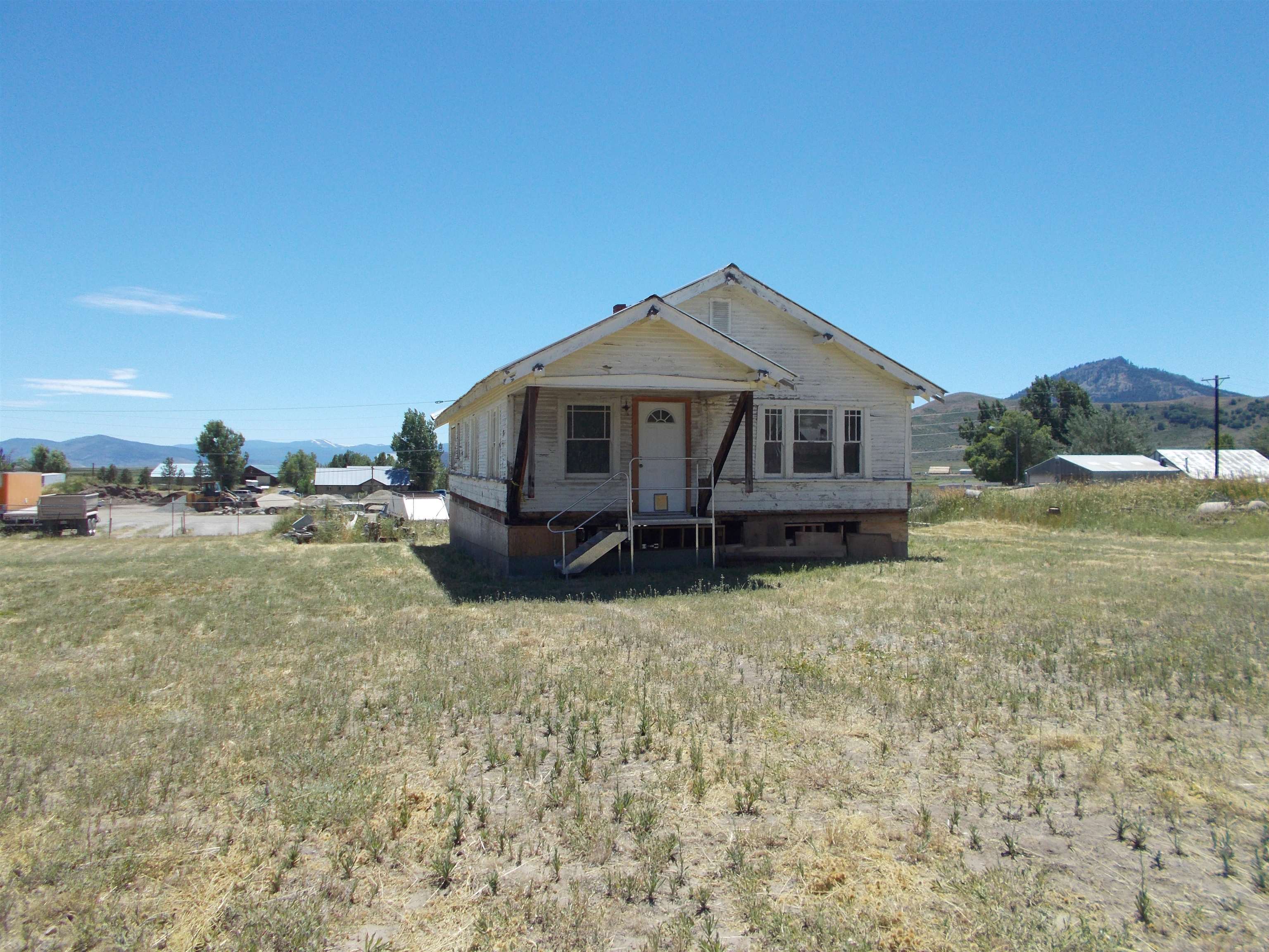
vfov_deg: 53.1
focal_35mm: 26
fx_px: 953
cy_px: 476
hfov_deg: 67.3
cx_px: 634
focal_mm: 4.6
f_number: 8
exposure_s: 1/125
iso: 80
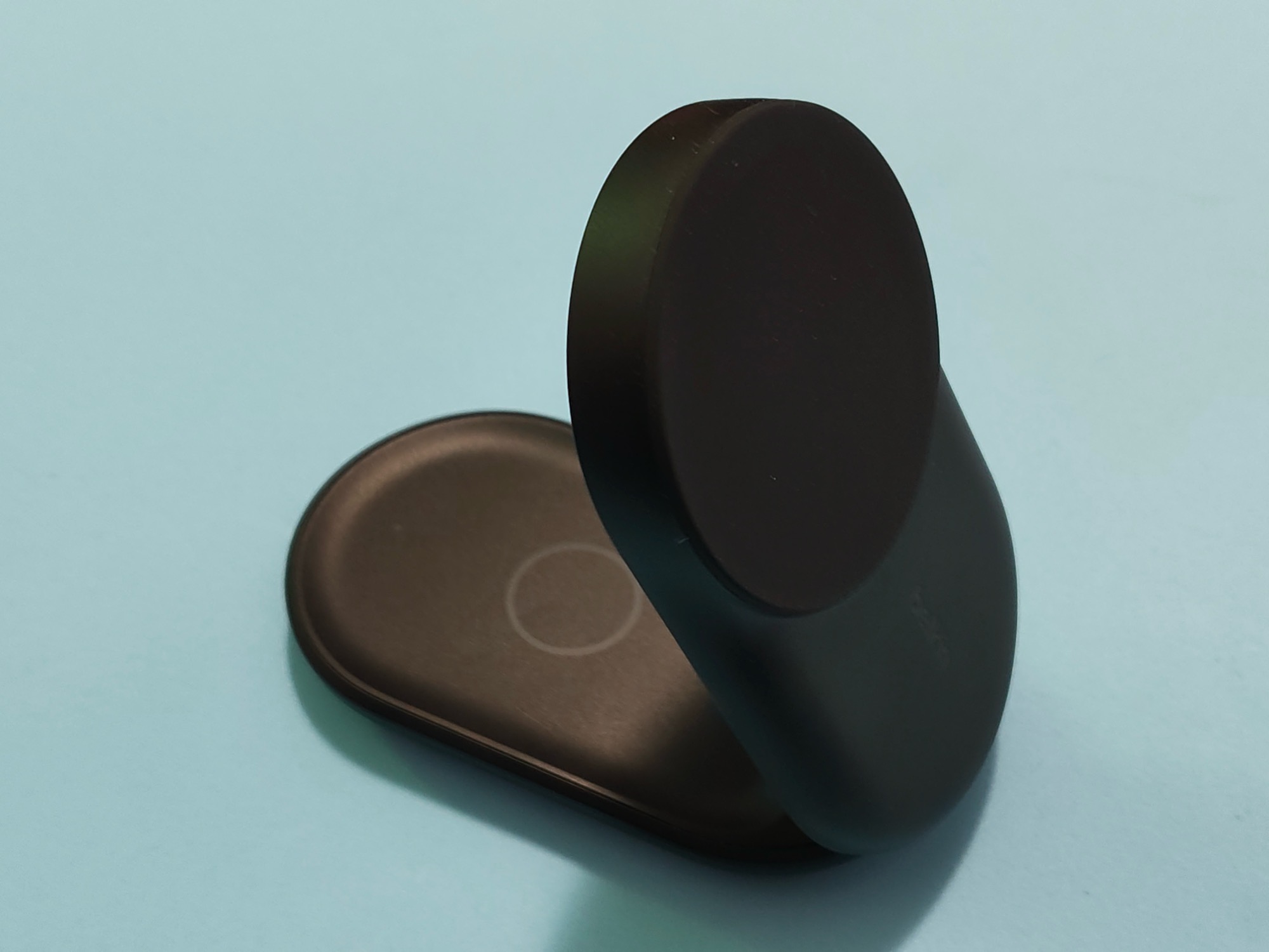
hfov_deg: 38.2
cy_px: 476
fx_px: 1833
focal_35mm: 50
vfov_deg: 29.1
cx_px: 634
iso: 1870
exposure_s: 1/33.3
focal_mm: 5.56
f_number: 1.88
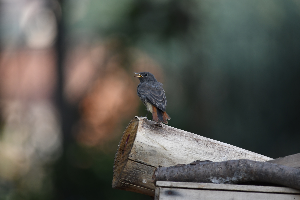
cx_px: 150
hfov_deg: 2.7
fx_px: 6250
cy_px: 100
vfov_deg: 1.8
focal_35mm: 750
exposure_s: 1/640
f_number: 6.3
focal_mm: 500
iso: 640
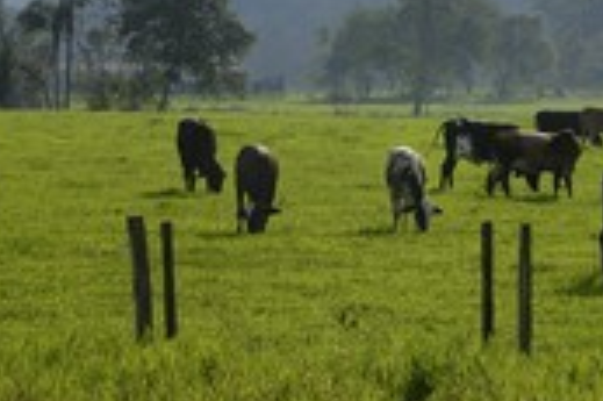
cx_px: 587
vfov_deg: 5.3
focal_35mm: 256
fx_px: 4284
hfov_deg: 8.0
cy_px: -56
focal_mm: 70
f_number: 11
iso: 100
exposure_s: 1/160
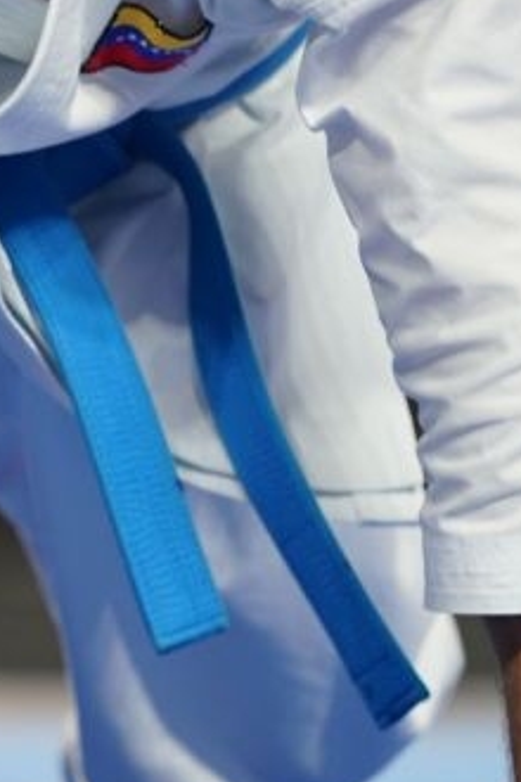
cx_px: -54
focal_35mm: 1455
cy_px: 339
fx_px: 31583
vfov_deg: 1.4
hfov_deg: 0.9
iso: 1000
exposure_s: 1/500
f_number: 2.8
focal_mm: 400
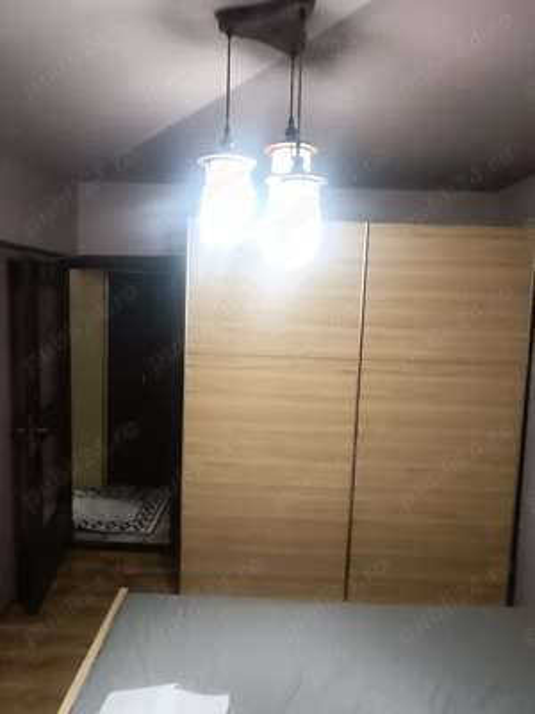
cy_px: 357
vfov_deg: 94.5
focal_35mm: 16
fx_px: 330
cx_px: 268
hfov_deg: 78.1
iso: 534
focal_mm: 1.66
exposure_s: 1/50
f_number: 2.2
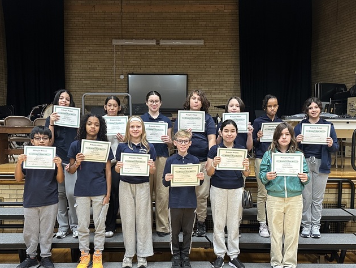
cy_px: 160
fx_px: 401
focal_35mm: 39
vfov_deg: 36.7
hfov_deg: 47.8
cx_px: 173
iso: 320
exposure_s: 1/60
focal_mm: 6.86
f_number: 1.78
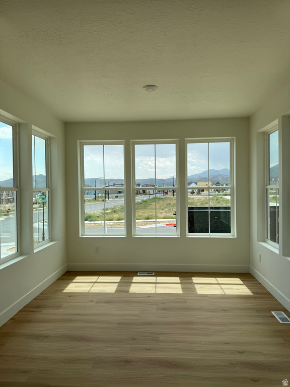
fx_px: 268
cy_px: 194
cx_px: 145
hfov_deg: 56.8
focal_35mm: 24
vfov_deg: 71.6
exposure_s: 1/1855
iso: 80
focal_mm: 6.76
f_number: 1.78
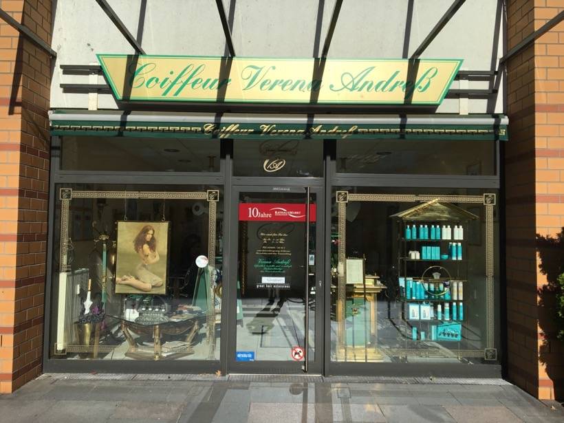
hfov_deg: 61.7
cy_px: 212
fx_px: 472
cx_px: 282
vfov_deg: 48.2
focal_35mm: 29
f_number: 2.2
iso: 25
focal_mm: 4.15
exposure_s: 1/3077
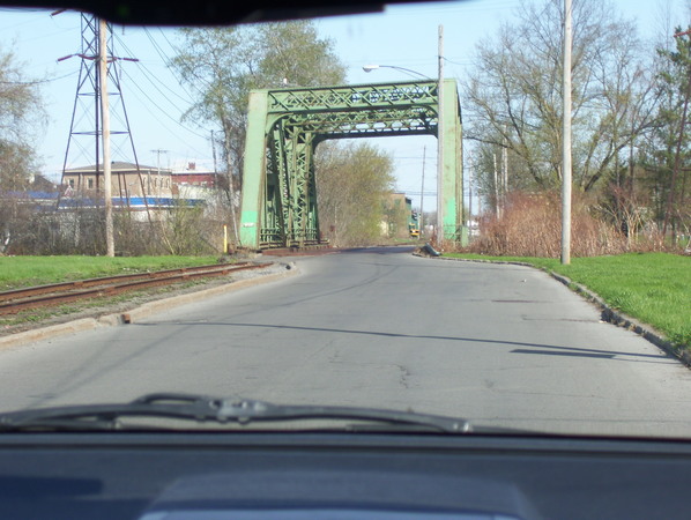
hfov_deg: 18.2
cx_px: 346
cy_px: 260
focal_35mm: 108
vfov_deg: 13.7
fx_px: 2158
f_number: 4.6
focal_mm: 18
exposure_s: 1/320
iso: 80
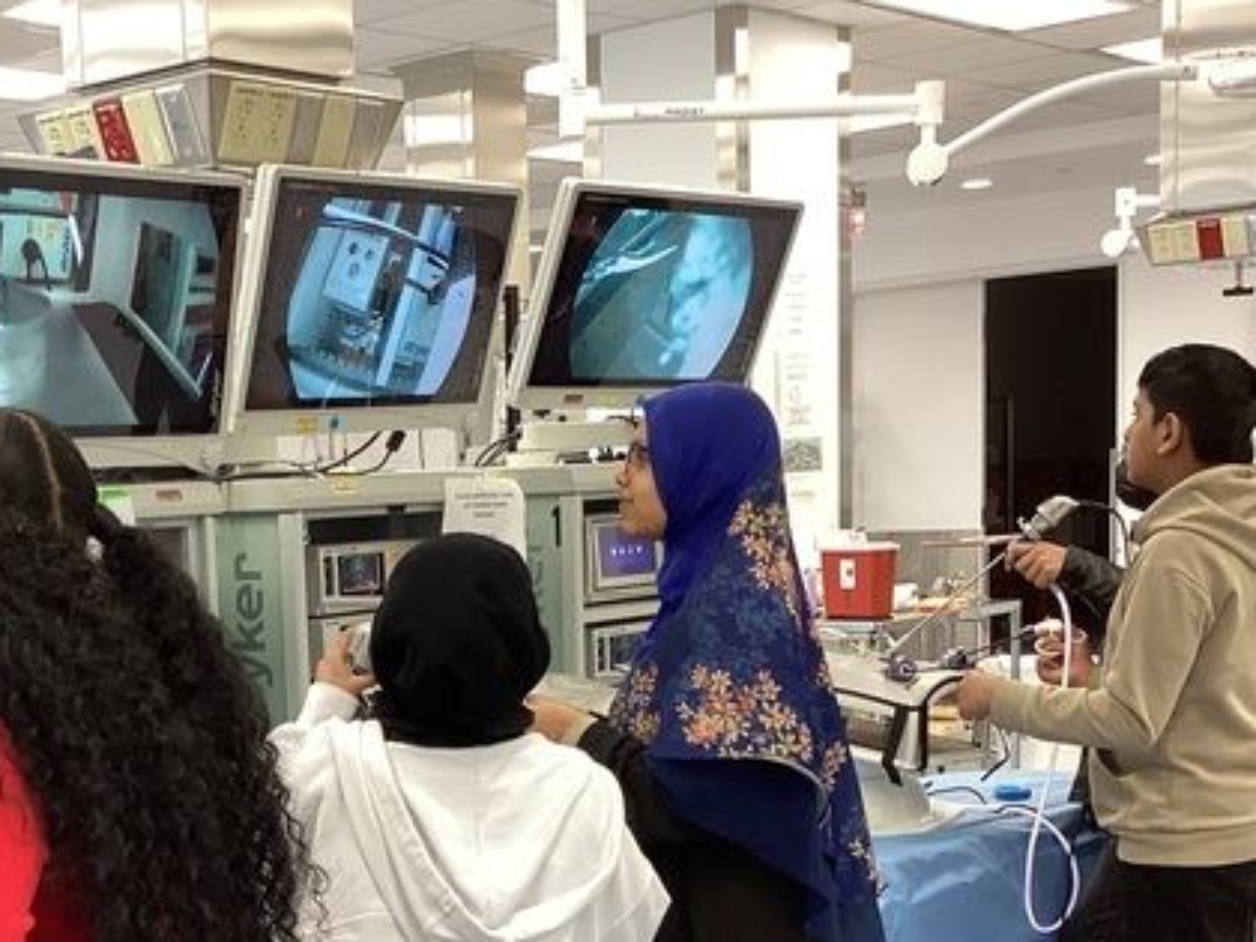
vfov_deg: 24.3
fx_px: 2141
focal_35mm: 59
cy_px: 795
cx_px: 299
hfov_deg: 32.0
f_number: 2.4
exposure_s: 1/60
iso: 100
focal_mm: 3.3
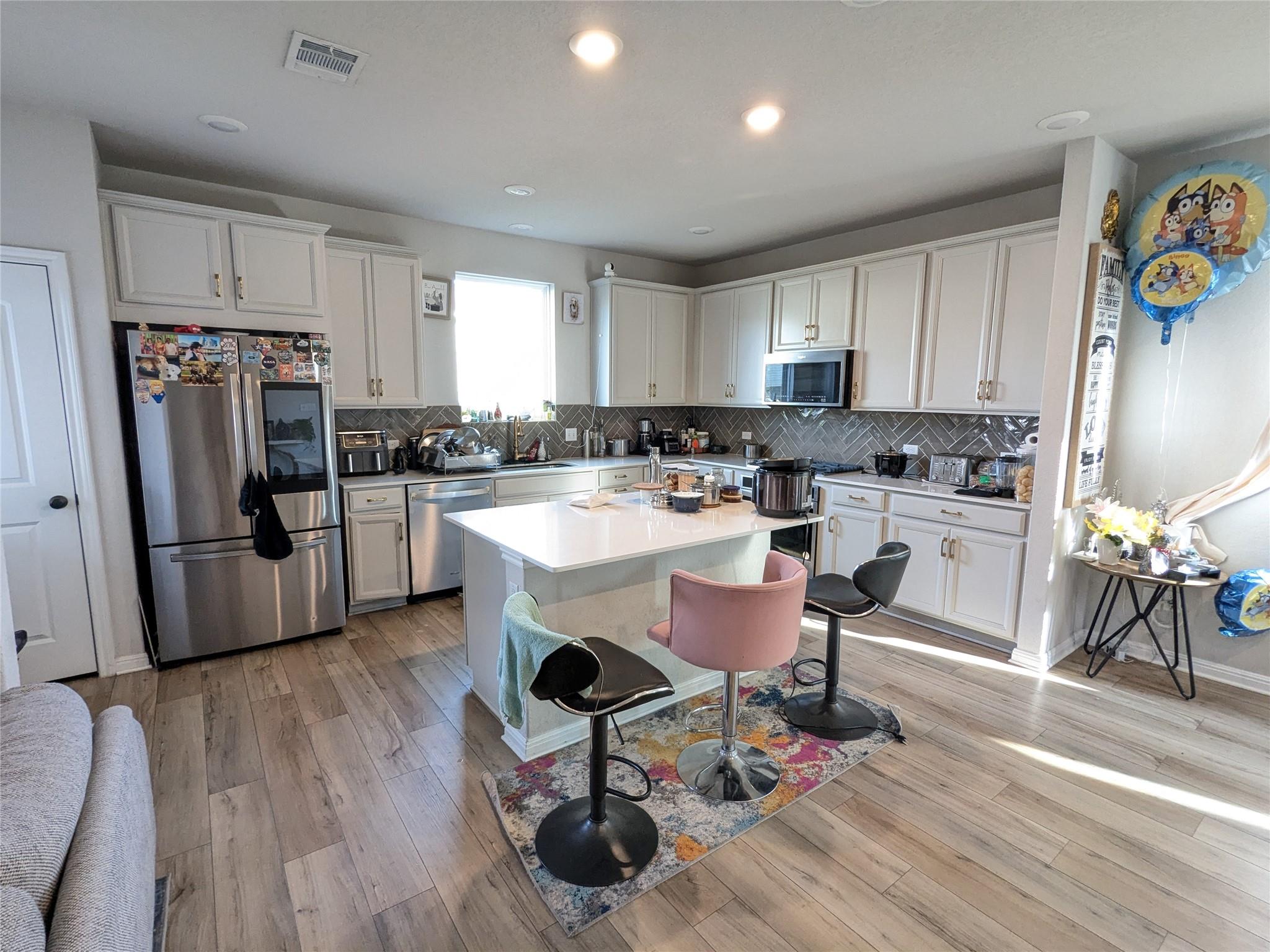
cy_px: 476
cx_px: 635
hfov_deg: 94.5
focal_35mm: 16
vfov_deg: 78.1
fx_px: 587
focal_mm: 2.35
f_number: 2.2
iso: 344
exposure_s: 1/60
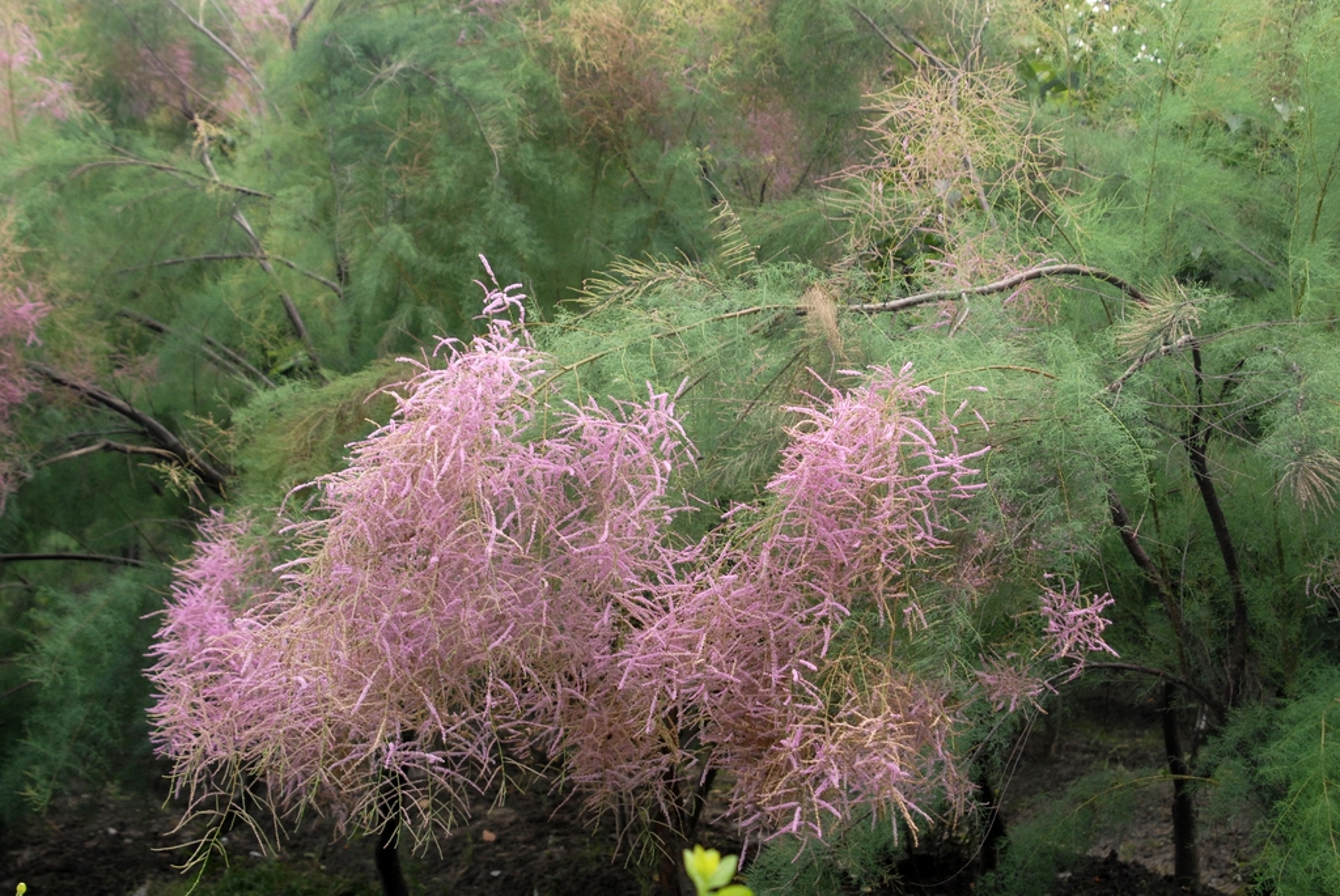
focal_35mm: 69
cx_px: 670
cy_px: 448
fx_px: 2571
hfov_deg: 29.2
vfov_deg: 19.8
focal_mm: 46
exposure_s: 1/180
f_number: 7.1
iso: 400
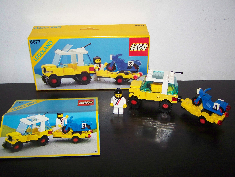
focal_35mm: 38
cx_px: 118
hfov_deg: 49.0
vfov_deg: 37.7
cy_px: 88
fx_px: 258
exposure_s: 1/30
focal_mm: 6.3
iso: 200
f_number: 2.8
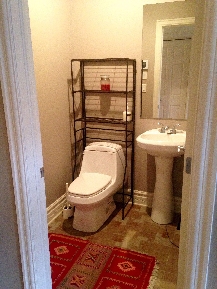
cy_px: 144
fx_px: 276
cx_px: 108
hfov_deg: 42.9
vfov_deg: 55.4
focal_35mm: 33
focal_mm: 4.12
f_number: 2.4
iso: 400
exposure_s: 1/15
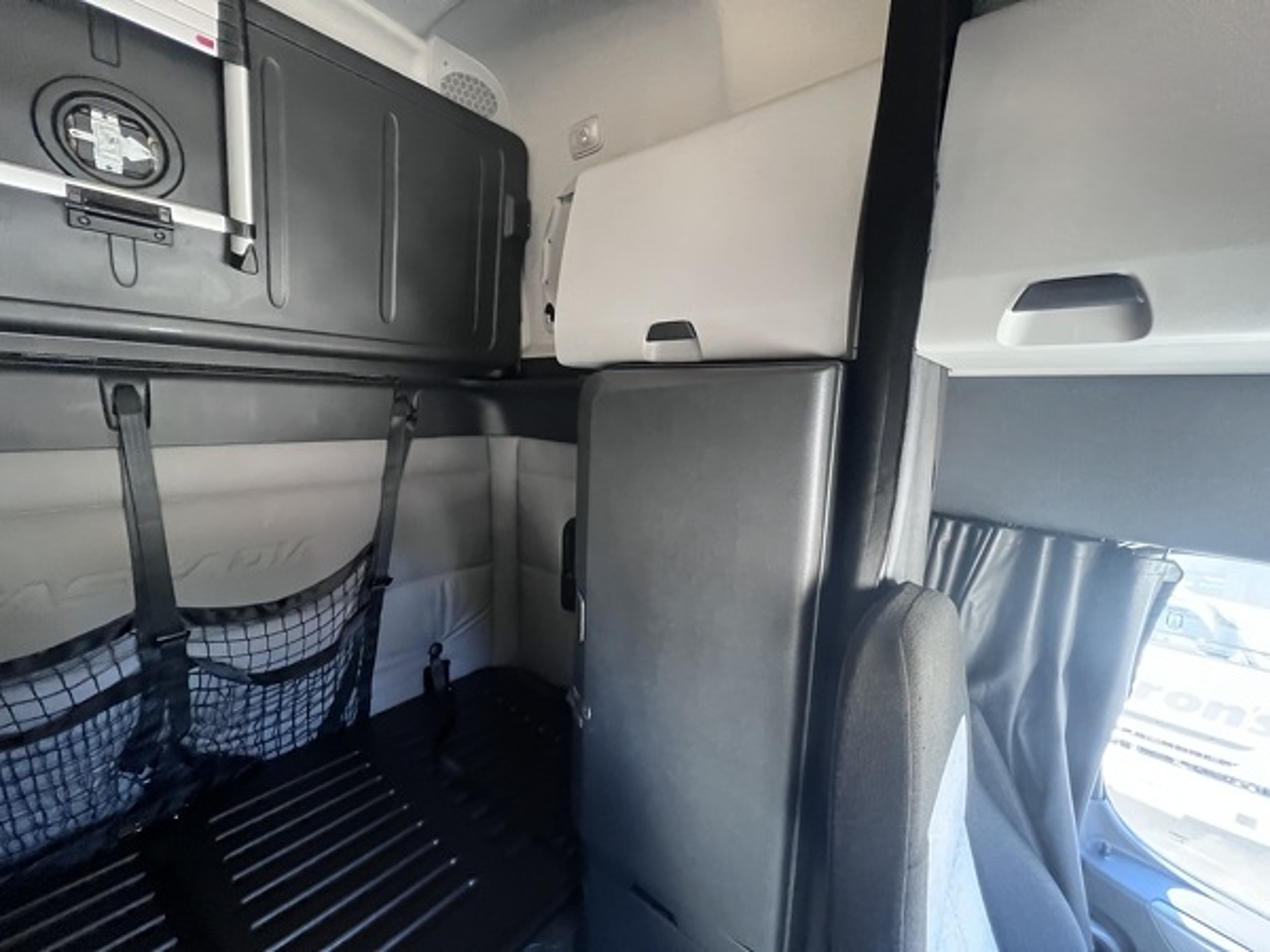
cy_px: 476
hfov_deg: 106.2
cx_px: 635
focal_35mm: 13
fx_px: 477
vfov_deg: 89.9
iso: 1000
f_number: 1.8
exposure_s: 1/60
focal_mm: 1.57
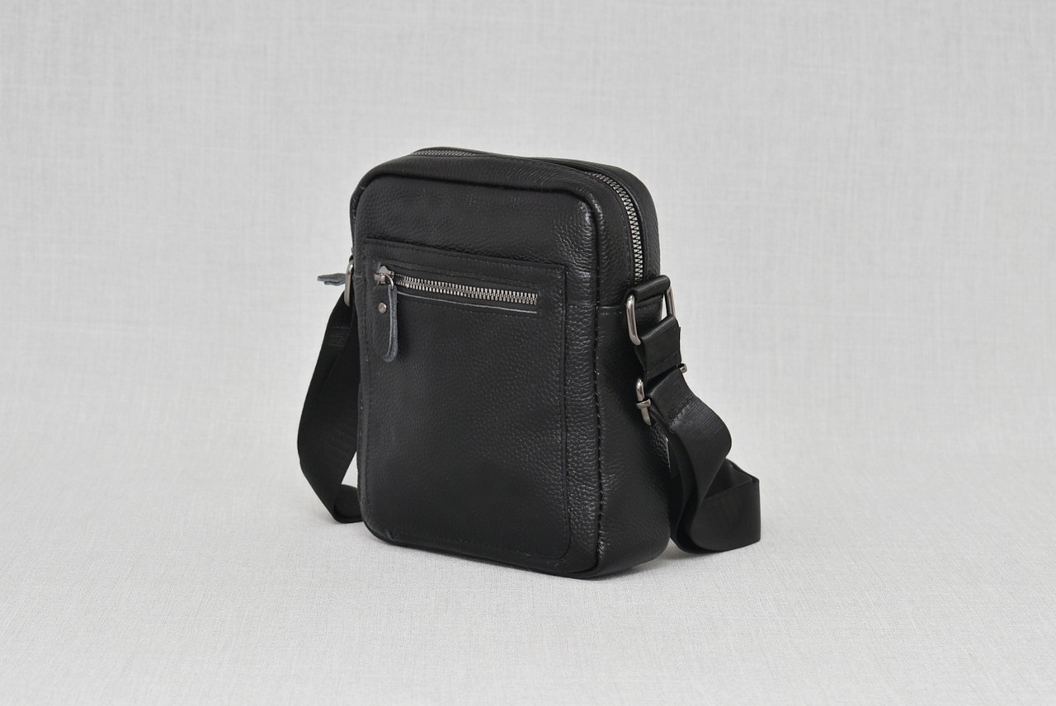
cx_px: 528
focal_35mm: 82
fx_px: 2422
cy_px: 353
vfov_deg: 16.6
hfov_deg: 24.6
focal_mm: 55
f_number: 5.6
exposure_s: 1/60
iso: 100
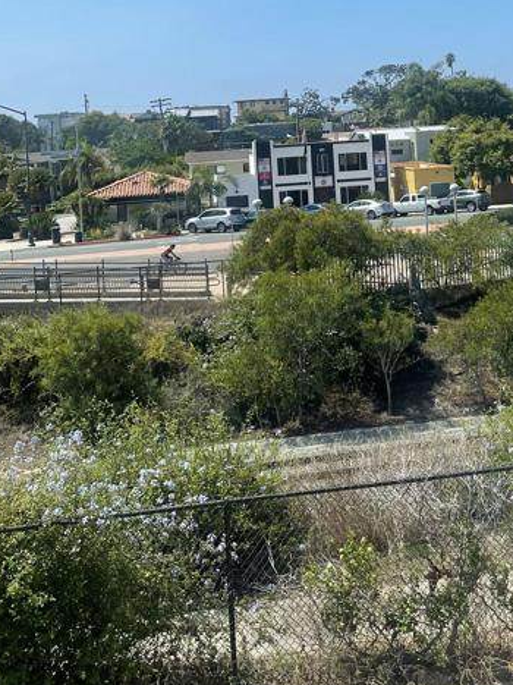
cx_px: 406
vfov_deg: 32.4
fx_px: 1127
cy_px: 91
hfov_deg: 25.2
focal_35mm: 57
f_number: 1.6
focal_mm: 4.2
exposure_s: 1/2618
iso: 32
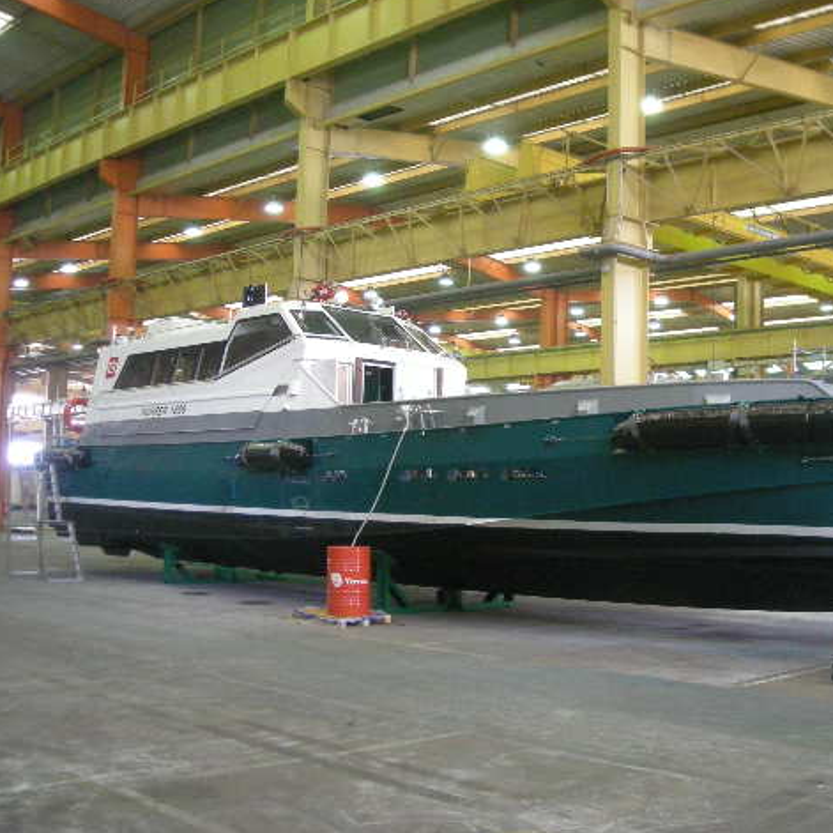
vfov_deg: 40.0
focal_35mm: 42
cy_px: 414
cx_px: 532
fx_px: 1143
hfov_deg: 39.7
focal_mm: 5.7
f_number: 2.8
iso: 400
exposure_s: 1/54.3
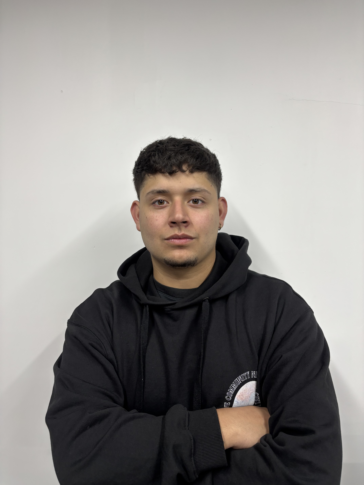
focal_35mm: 26
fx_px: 365
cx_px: 182
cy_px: 242
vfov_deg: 67.3
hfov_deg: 53.1
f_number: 1.6
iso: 100
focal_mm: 5.96
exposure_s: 1/50
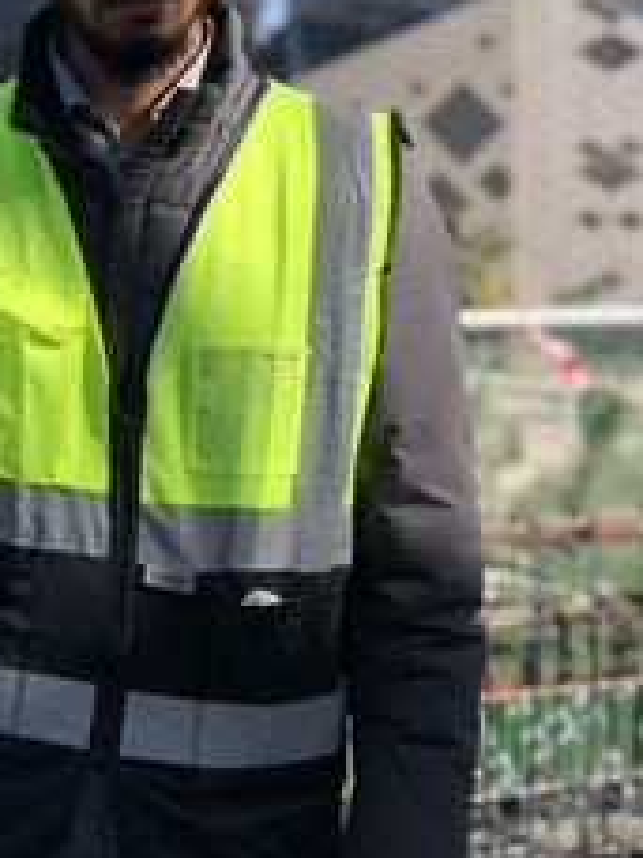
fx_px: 2823
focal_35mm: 114
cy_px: 280
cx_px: 224
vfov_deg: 17.2
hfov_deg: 13.0
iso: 20
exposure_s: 1/226
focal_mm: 6.6
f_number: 2.8
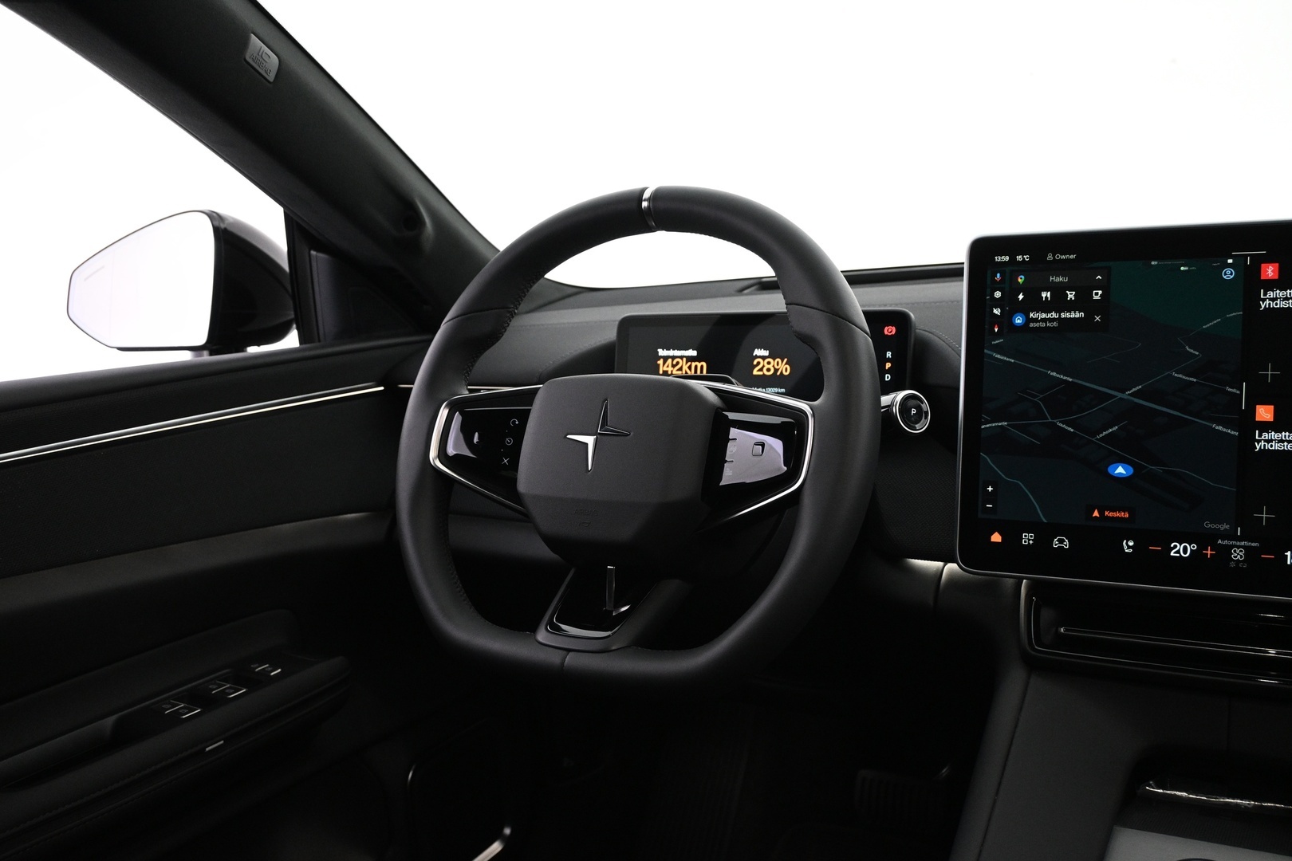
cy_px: 430
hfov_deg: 56.1
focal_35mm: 34
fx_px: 1211
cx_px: 646
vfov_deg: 39.1
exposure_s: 1/30
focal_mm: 22.5
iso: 1600
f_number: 4
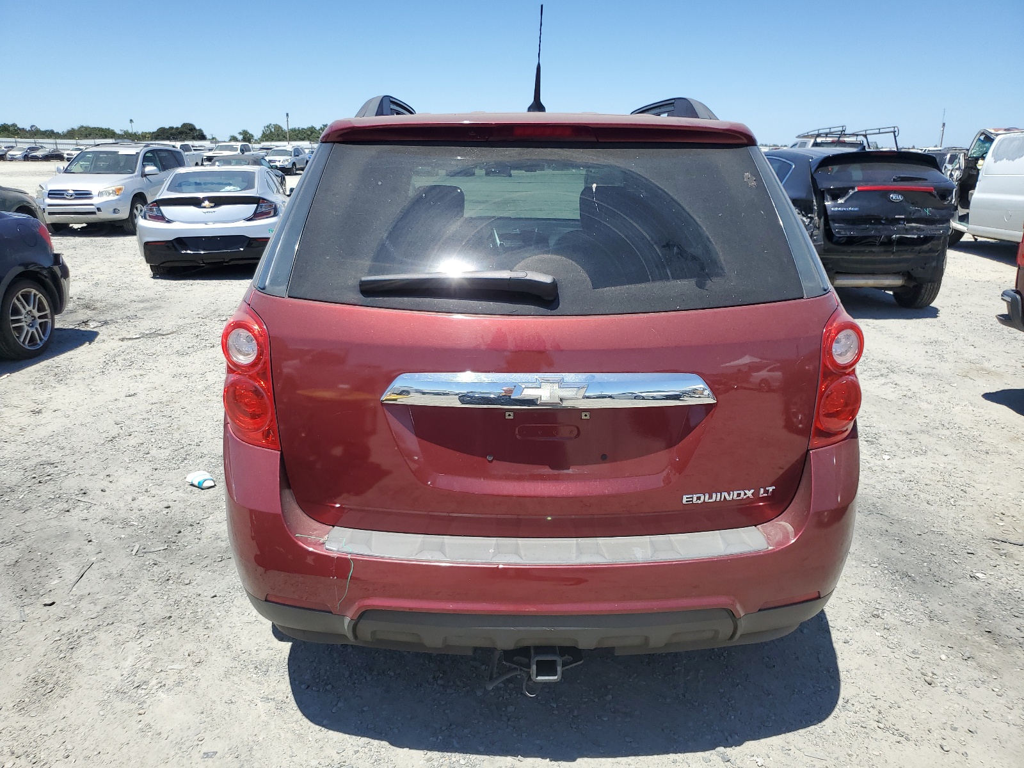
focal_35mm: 26
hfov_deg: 67.3
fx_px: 769
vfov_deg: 53.1
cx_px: 512
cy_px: 384
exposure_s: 1/2500
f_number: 1.5
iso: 50
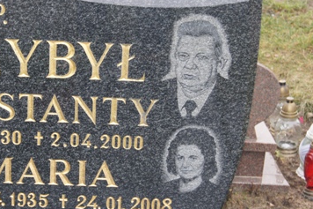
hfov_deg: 18.8
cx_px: 85
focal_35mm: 108
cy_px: 123
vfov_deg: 12.7
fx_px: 939
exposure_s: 1/100
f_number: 5.6
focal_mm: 40
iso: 250
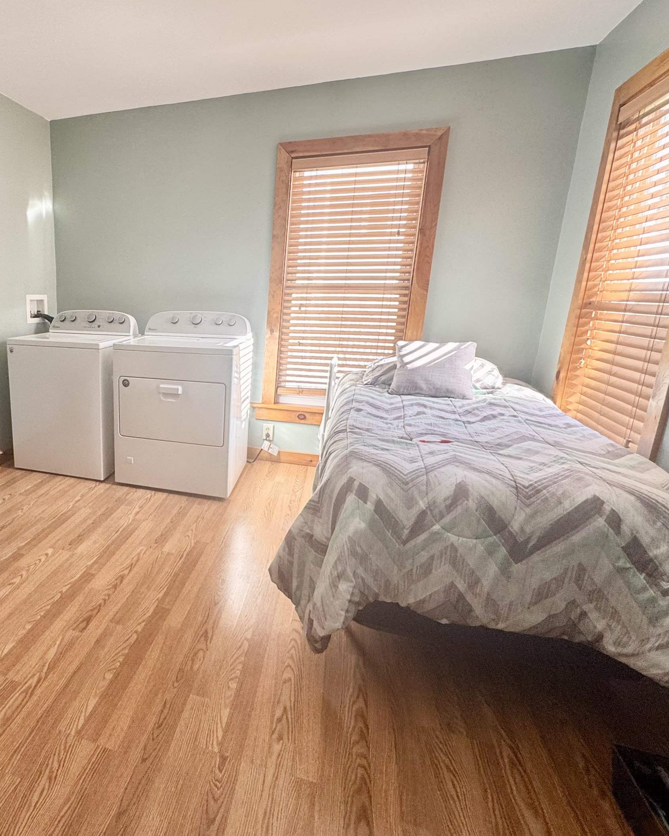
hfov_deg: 63.5
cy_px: 412
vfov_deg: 80.4
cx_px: 155
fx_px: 495
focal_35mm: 20
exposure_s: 1/99
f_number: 2.2
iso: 125
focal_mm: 2.22
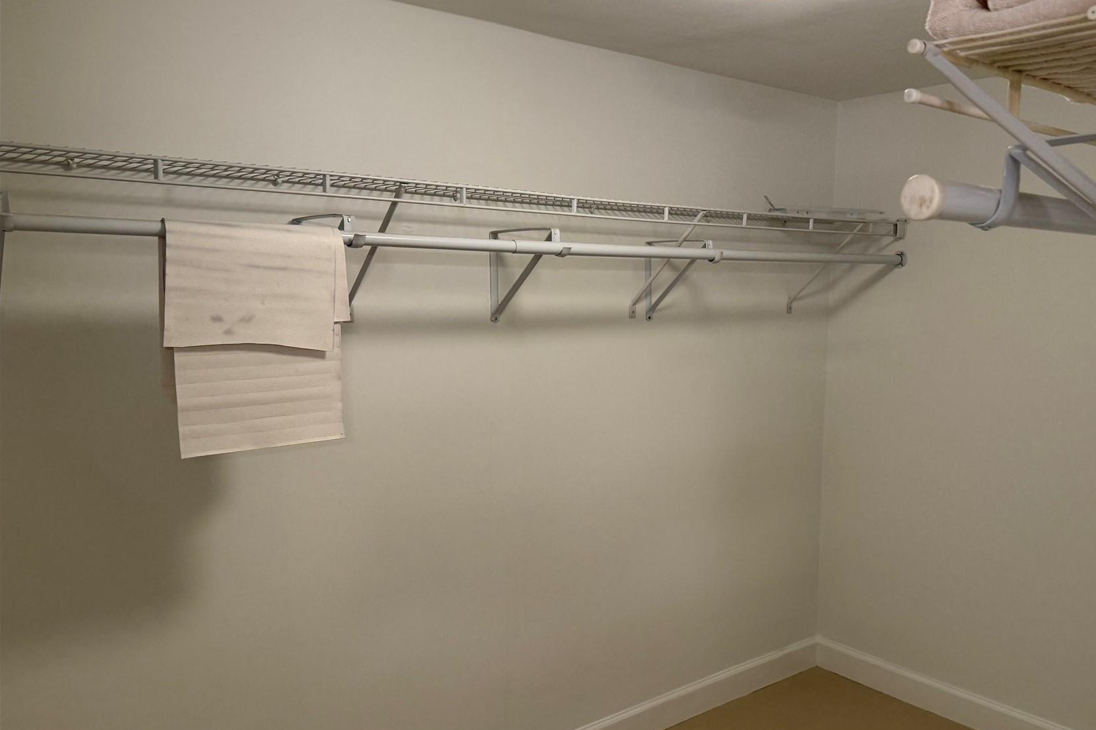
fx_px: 944
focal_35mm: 31
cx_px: 680
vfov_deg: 42.3
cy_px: 378
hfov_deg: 59.6
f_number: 1.78
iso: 200
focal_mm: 6.76
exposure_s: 1/60
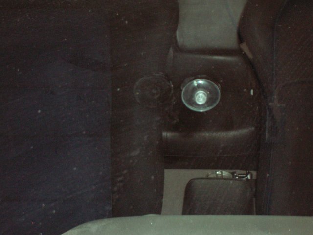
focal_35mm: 105
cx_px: 156
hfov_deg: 18.7
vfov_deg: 14.1
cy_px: 118
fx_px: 949
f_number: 4.9
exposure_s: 1/60.1
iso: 200
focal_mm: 17.4
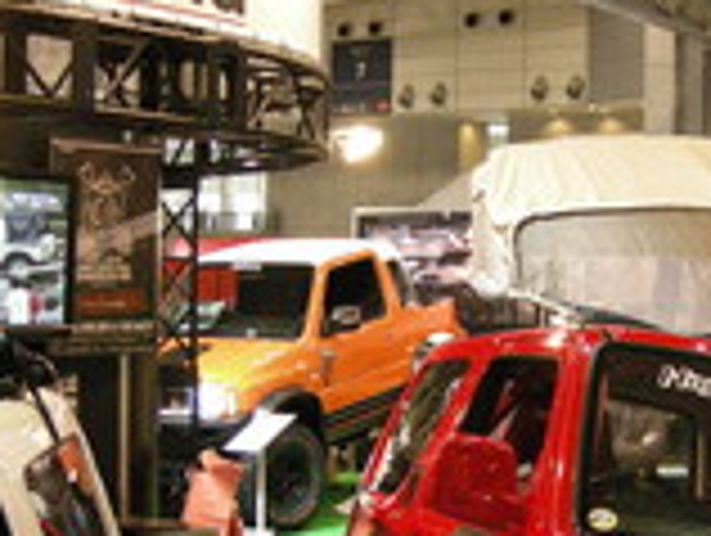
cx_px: 580
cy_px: 437
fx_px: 1687
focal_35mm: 82
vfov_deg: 17.9
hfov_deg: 23.4
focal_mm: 7.5
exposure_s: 1/37.6
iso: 400
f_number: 2.7
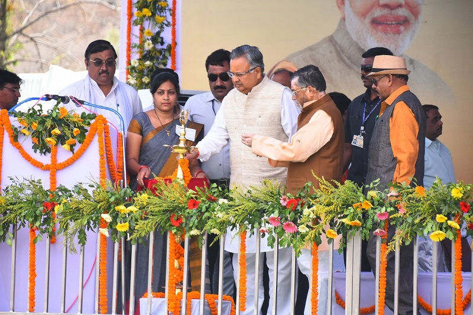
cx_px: 236
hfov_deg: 8.6
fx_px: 3152
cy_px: 158
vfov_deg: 5.7
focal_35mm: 240
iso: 1000
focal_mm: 160
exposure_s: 1/1000
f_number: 6
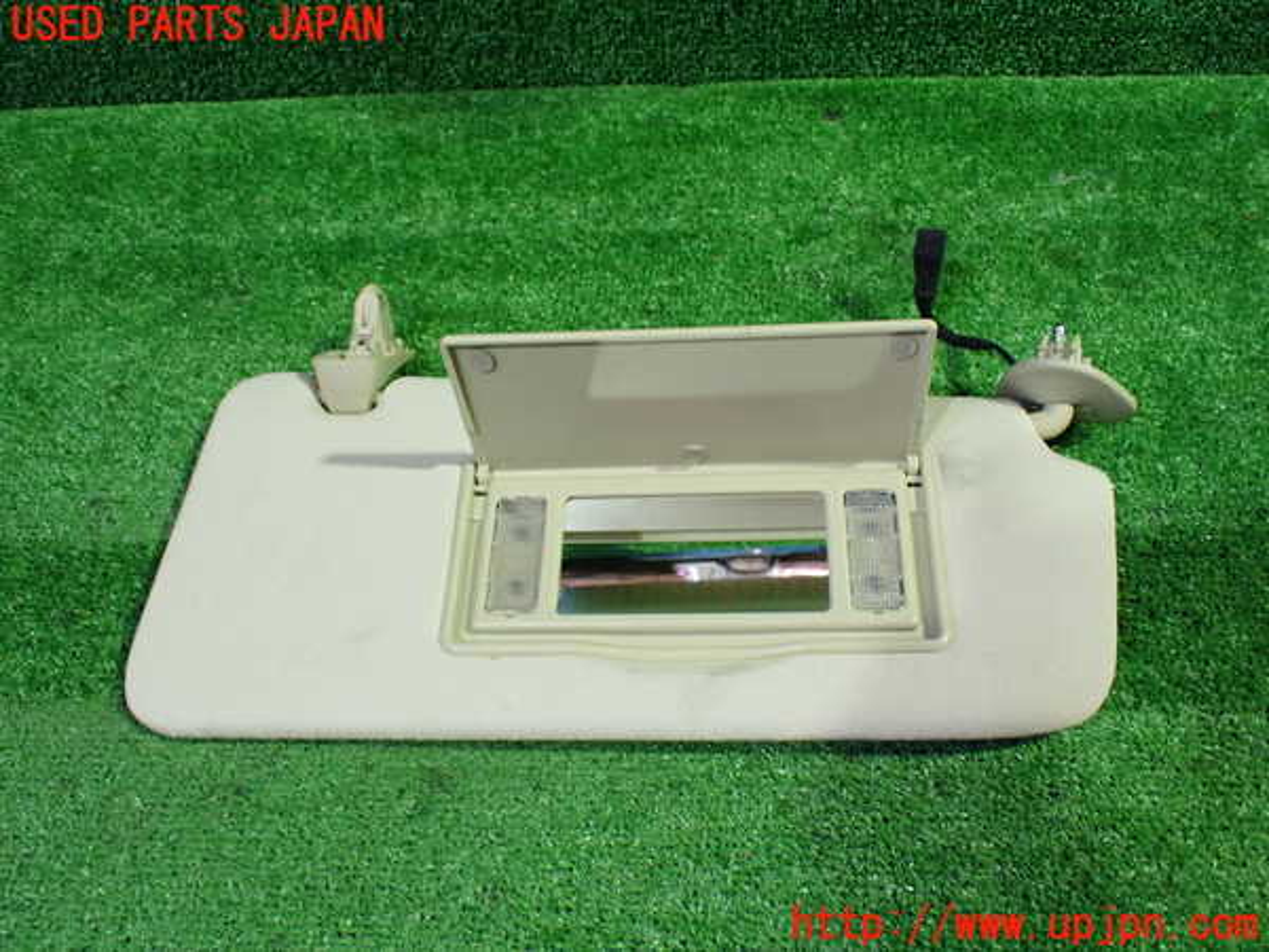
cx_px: 634
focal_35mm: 30
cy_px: 476
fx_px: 1100
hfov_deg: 60.0
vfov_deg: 46.8
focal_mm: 5.4
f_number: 2.3
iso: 800
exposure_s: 1/60
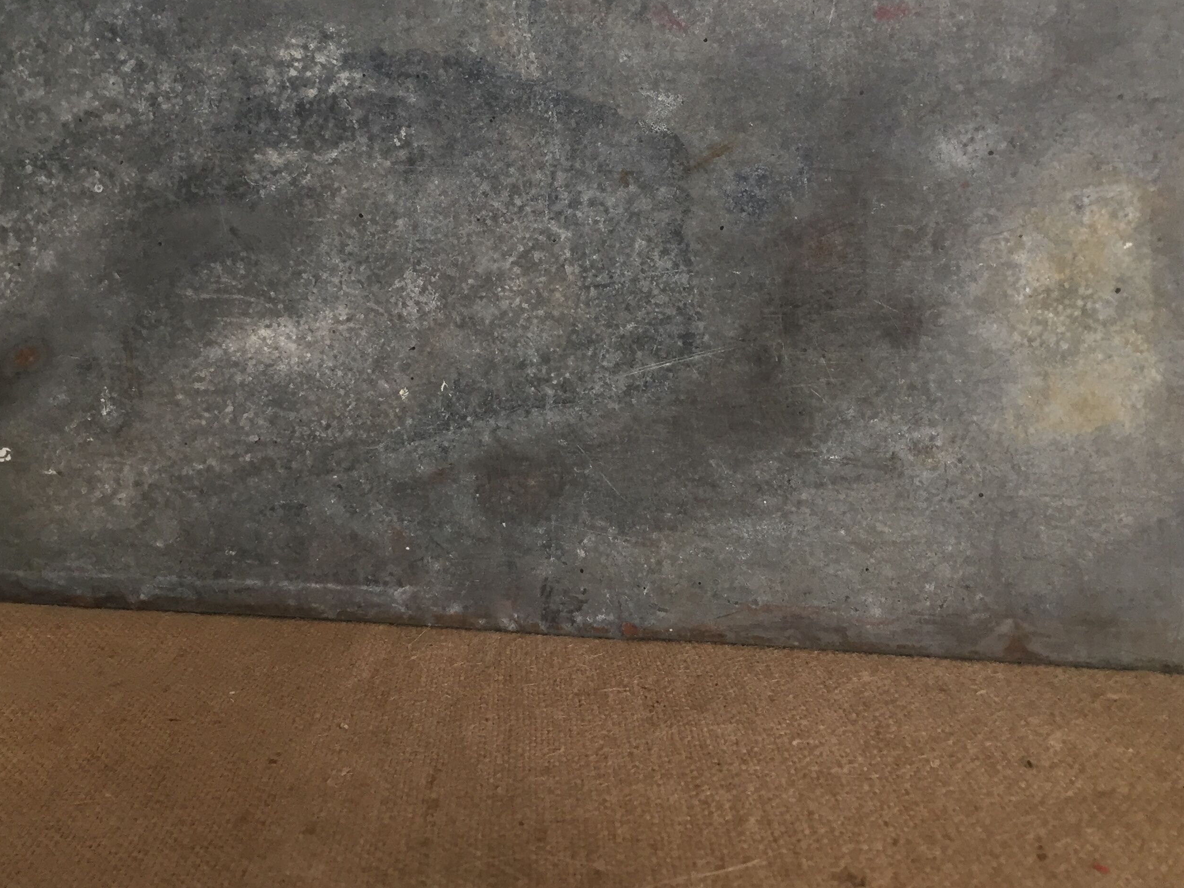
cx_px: 584
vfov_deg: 37.5
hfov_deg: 49.0
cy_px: 324
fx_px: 1300
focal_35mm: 38
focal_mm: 4.15
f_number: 2.2
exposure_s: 1/33
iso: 50
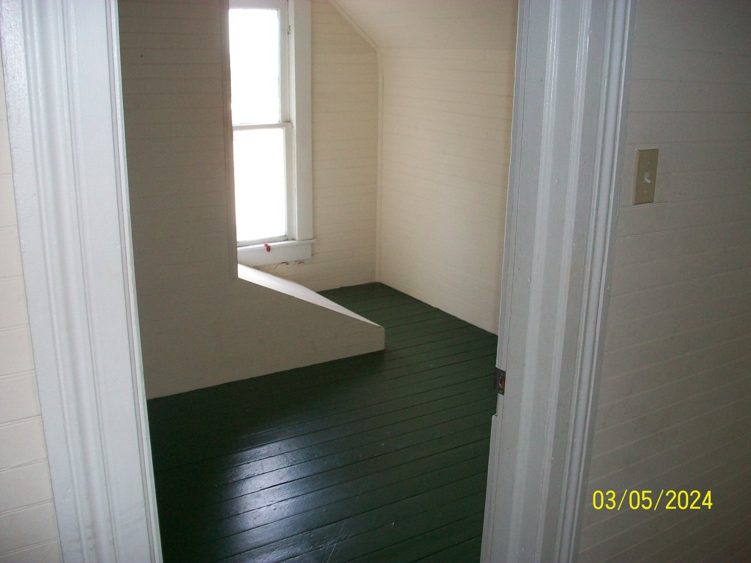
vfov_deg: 41.8
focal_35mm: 34
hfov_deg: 54.0
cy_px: 282
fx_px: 738
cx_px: 376
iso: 120
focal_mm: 5.7
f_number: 2.8
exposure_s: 1/60
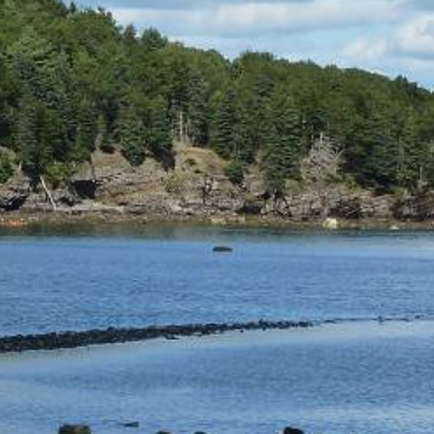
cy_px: 158
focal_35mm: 317
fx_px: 4497
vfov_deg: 5.5
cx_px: 217
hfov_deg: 5.5
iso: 125
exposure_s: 1/500
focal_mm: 18.2
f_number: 5.6
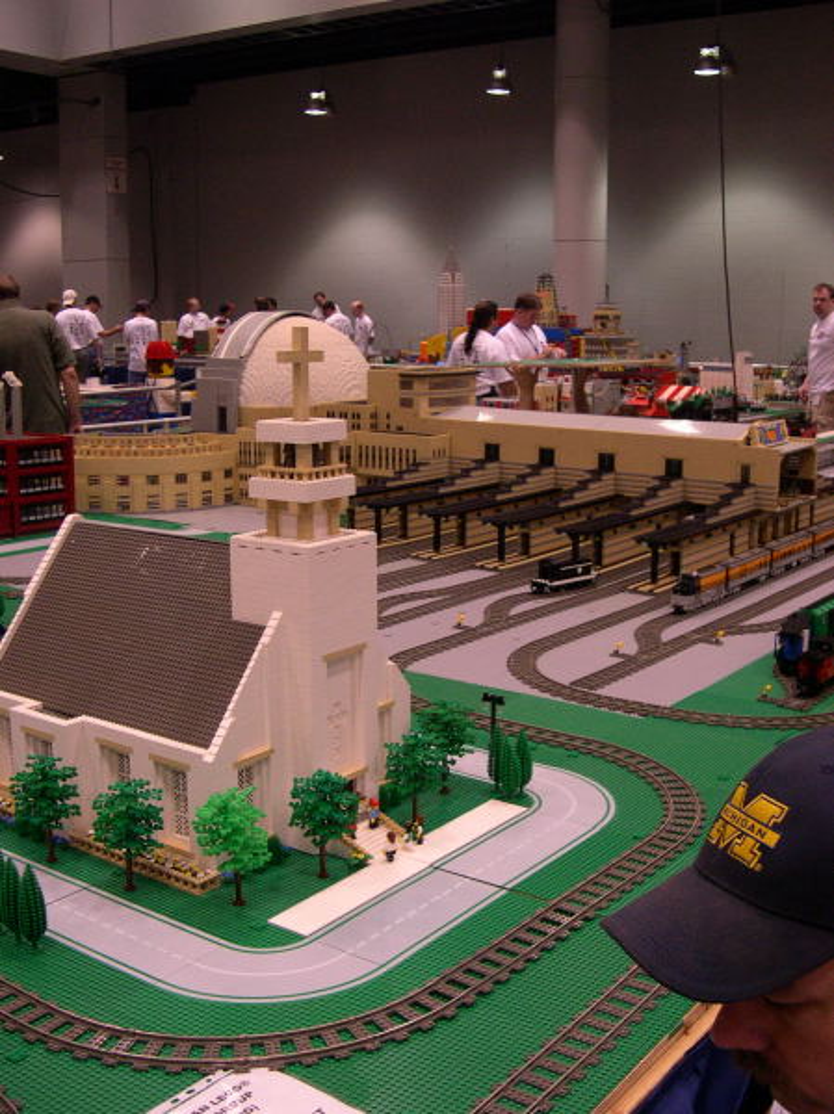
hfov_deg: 37.7
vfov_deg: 49.0
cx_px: 417
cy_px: 557
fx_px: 1222
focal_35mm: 38
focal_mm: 8
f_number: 2.8
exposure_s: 1/156
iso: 400
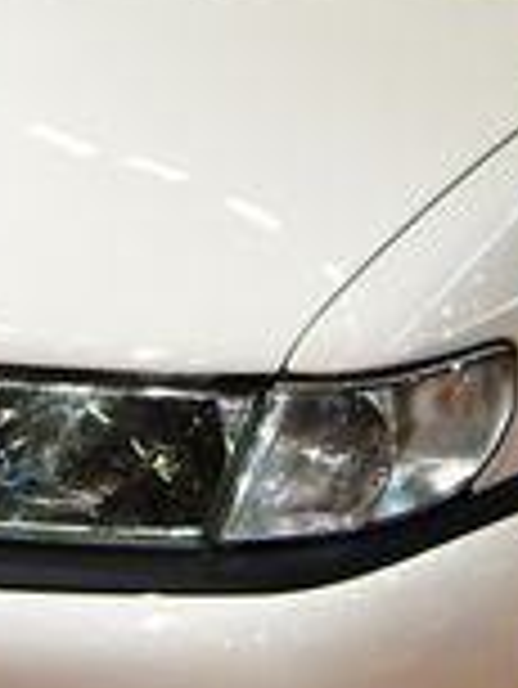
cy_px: 328
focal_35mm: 146
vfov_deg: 13.5
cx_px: 297
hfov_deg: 10.2
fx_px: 2909
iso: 80
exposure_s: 1/125
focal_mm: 5.8
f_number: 2.8
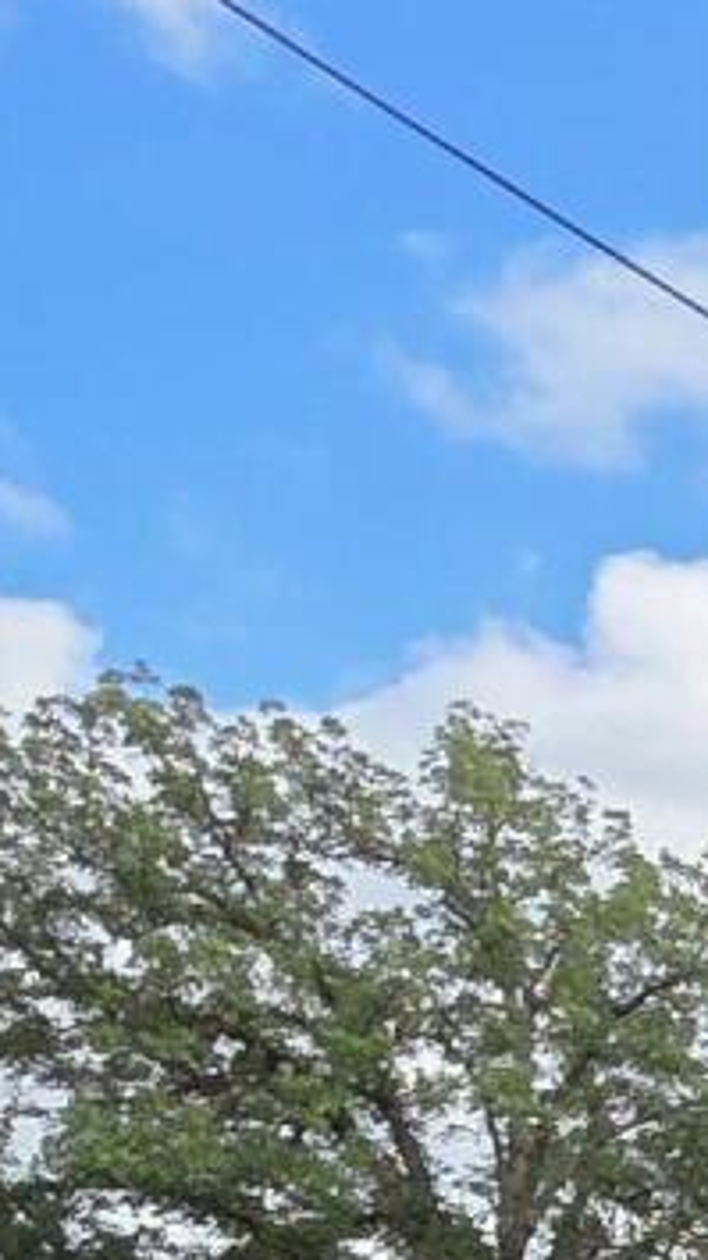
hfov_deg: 10.0
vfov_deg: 23.4
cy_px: 1652
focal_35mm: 80
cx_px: 2288
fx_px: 2671
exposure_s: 1/955
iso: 40
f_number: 1.9
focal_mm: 2.2
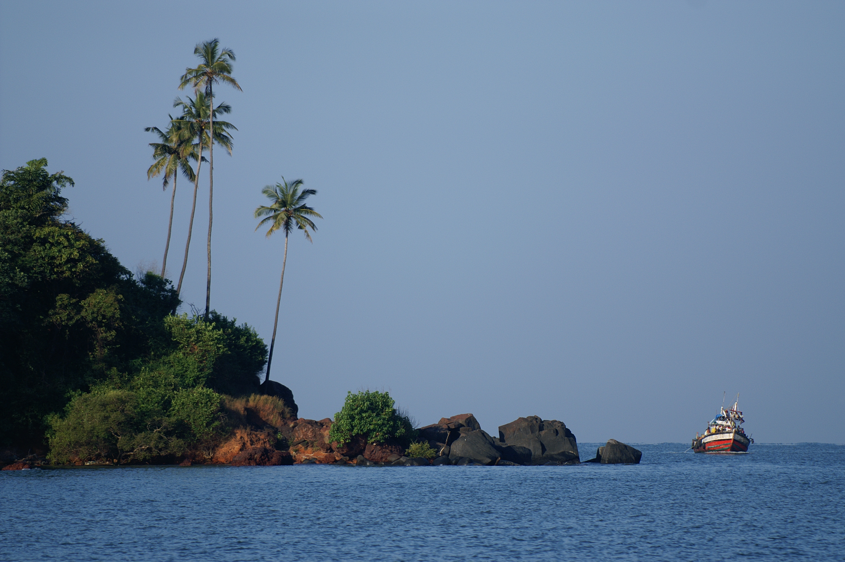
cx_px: 422
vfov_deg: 5.7
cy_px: 281
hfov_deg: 8.6
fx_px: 5628
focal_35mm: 240
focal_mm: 160
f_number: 5.6
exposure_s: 1/1000
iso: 100
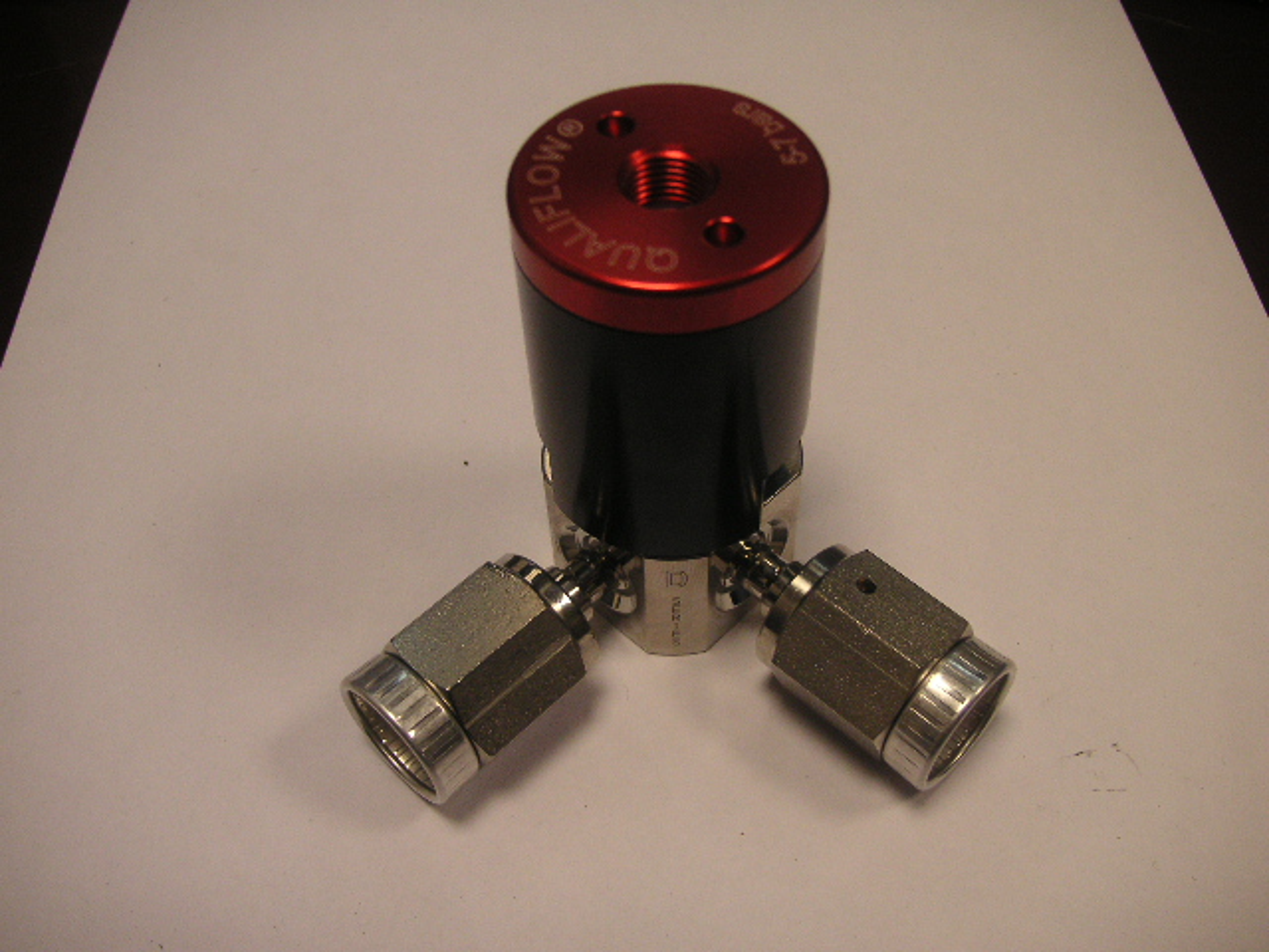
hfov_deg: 50.1
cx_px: 634
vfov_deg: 38.7
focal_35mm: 37
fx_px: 1356
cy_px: 476
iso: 64
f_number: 2.8
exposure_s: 1/45
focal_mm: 6.1
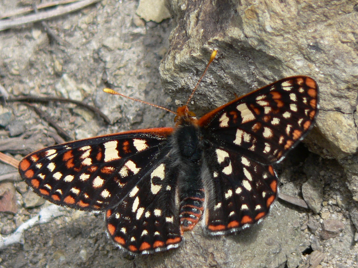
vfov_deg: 1.9
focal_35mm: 798
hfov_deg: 2.5
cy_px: 202
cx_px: 168
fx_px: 8252
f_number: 4
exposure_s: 1/250
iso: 80
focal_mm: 72
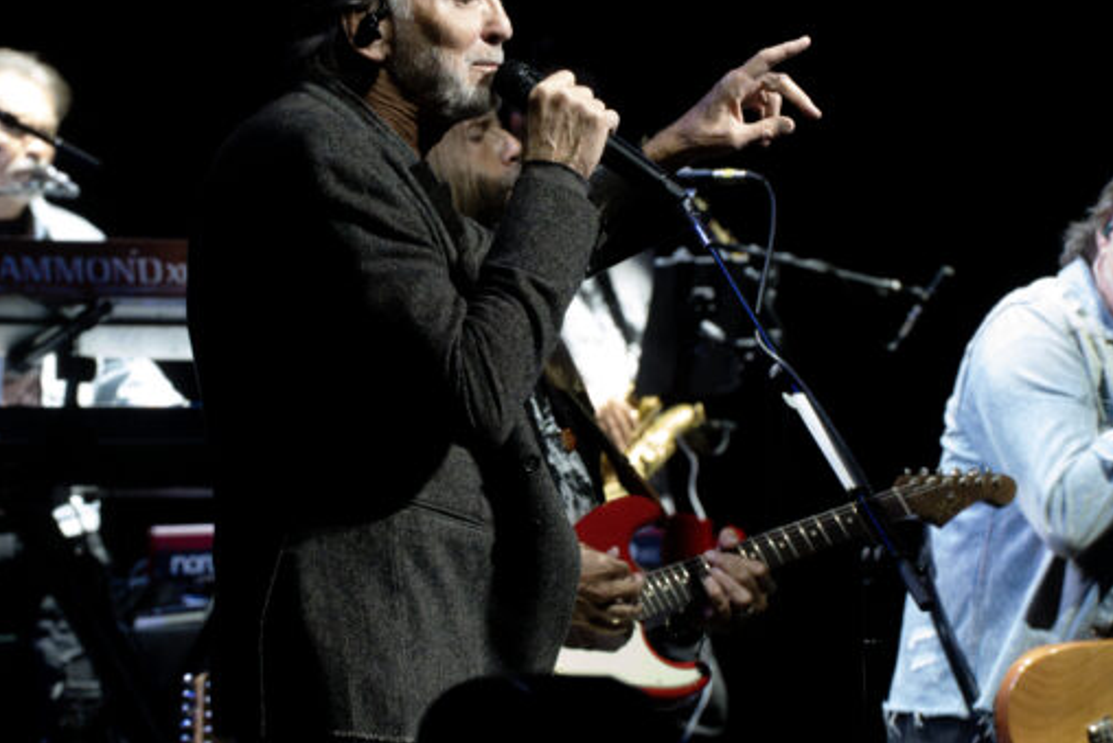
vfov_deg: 3.6
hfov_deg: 5.5
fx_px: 11689
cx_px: 502
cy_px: 317
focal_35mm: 378
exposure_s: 1/1000
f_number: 14
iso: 51200
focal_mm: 300
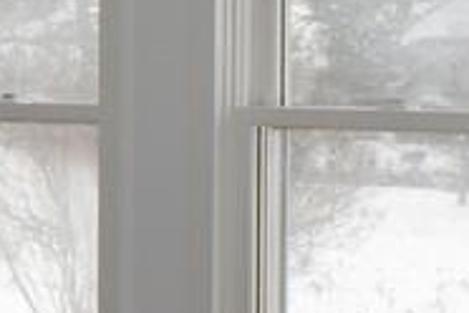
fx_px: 2423
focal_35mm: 186
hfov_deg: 10.4
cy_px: 294
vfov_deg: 7.4
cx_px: -391
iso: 220
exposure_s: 1/125
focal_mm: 18
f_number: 5.6
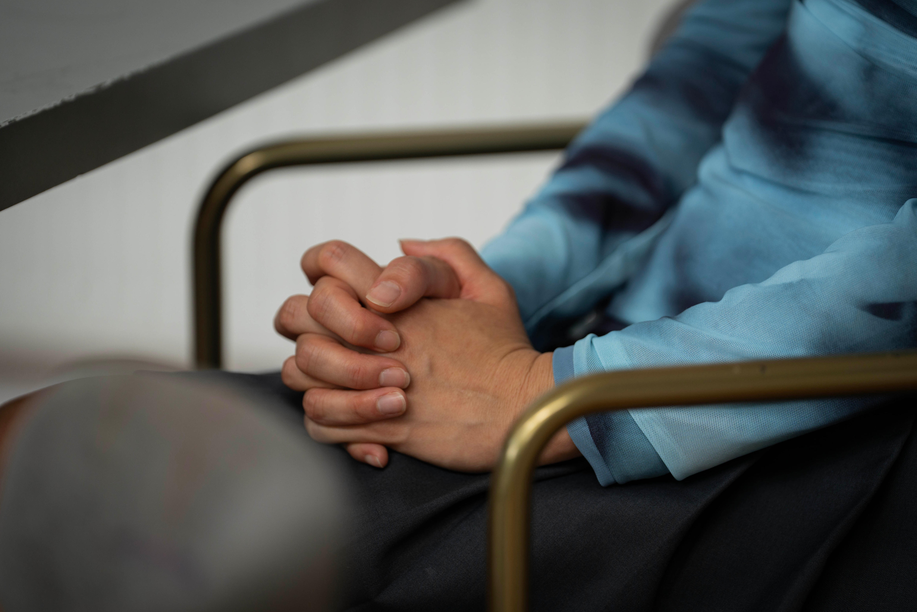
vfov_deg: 6.9
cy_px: 306
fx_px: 5094
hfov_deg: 10.3
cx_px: 458
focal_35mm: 200
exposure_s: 1/400
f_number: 2.8
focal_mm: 200
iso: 250
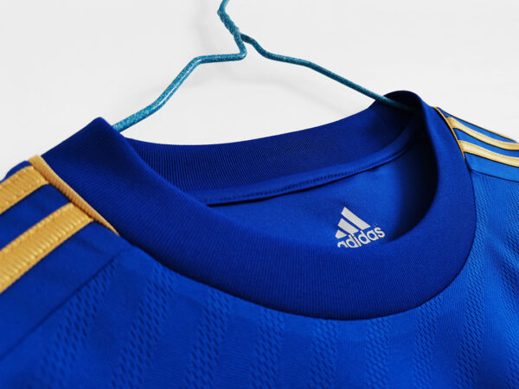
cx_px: 260
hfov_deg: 67.3
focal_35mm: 26
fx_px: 390
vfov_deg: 53.1
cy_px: 194
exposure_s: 1/50
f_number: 1.8
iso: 125
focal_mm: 5.58
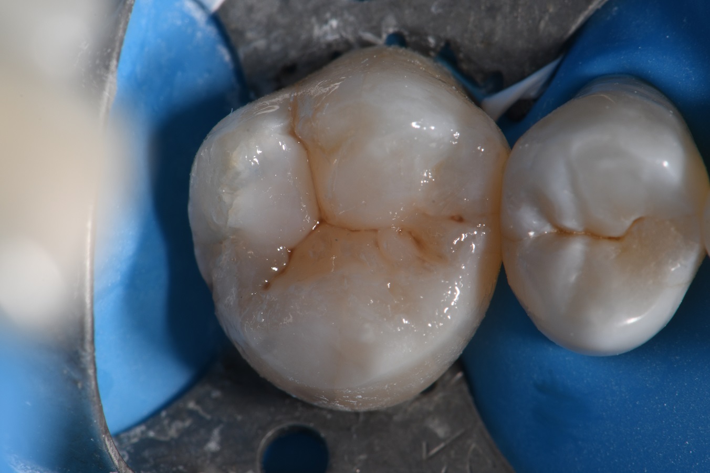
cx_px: 355
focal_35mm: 157
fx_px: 3095
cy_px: 236
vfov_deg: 8.7
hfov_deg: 13.1
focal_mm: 105
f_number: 32
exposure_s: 1/200
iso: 200
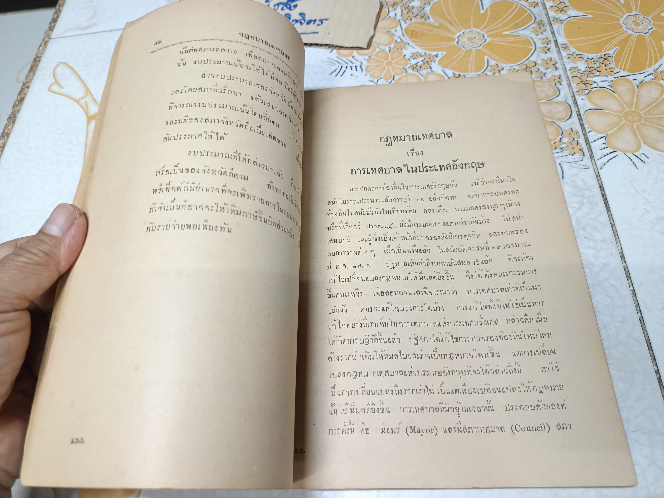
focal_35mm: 24
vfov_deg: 56.8
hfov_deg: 71.6
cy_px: 249
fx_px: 460
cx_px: 332
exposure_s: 1/25
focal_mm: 5.31
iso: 1341
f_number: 1.7
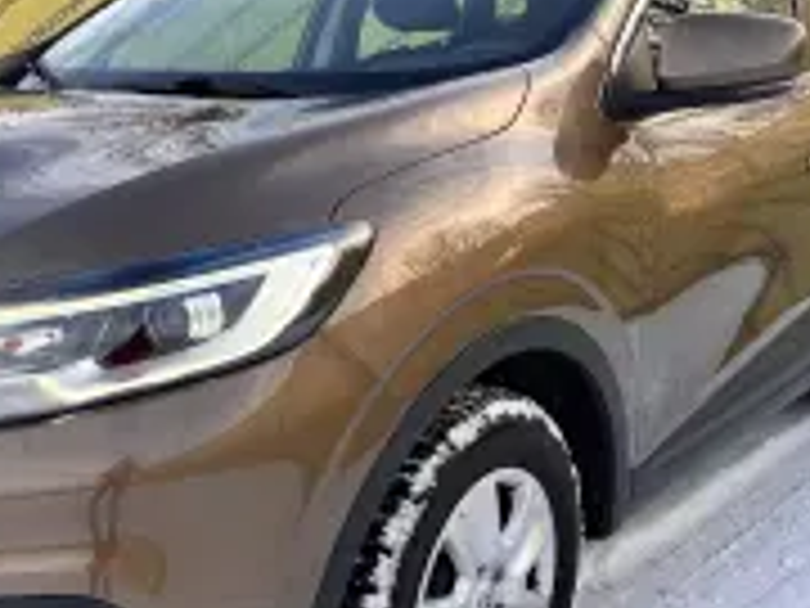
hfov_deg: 36.4
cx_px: 256
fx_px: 1217
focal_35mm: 52
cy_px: 374
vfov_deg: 28.0
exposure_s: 1/269
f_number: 1.6
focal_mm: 5.96
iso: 50
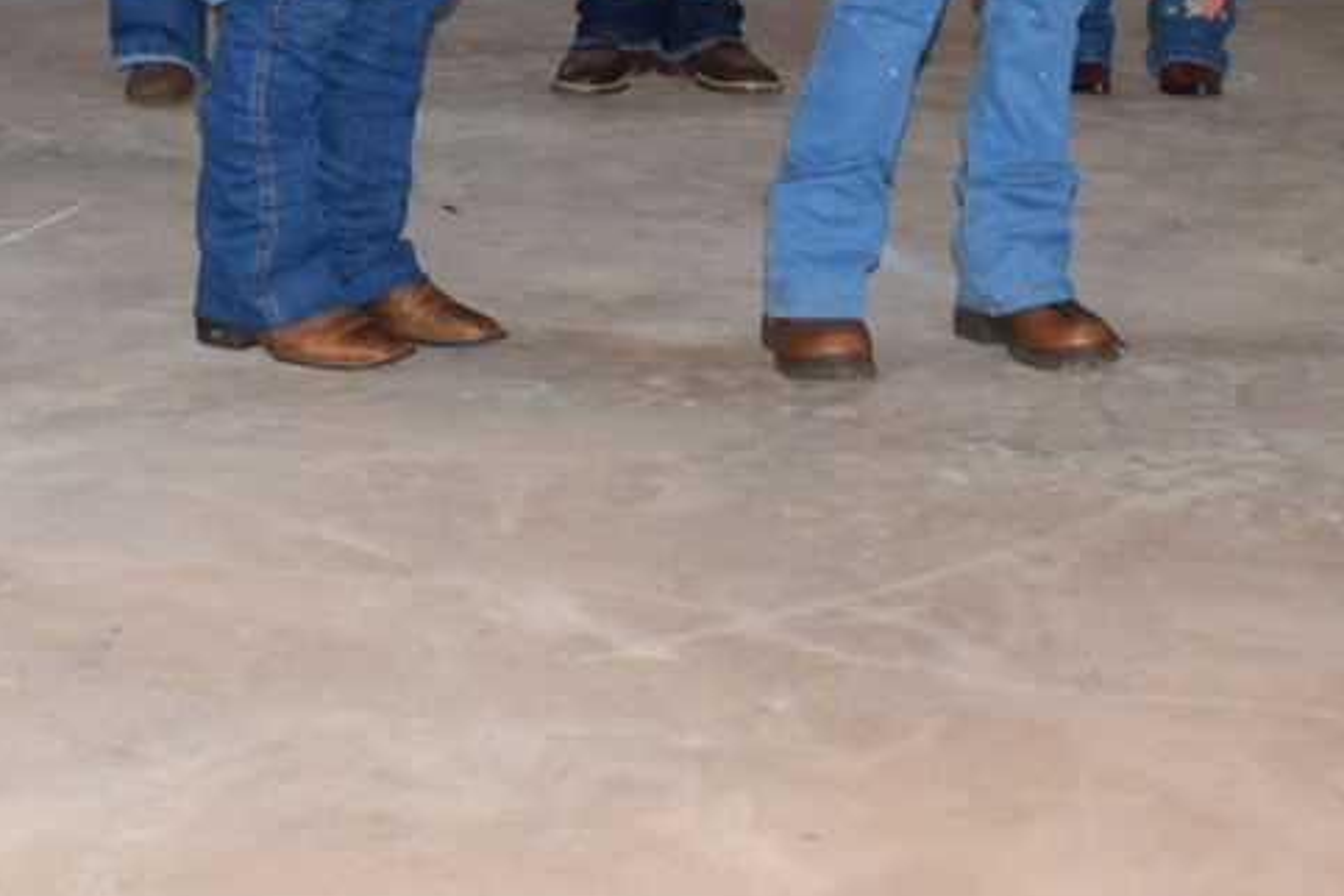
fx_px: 5002
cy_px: -373
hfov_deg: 15.2
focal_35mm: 134
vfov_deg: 10.0
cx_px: 349
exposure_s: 1/80
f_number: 4.5
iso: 800
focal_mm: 24
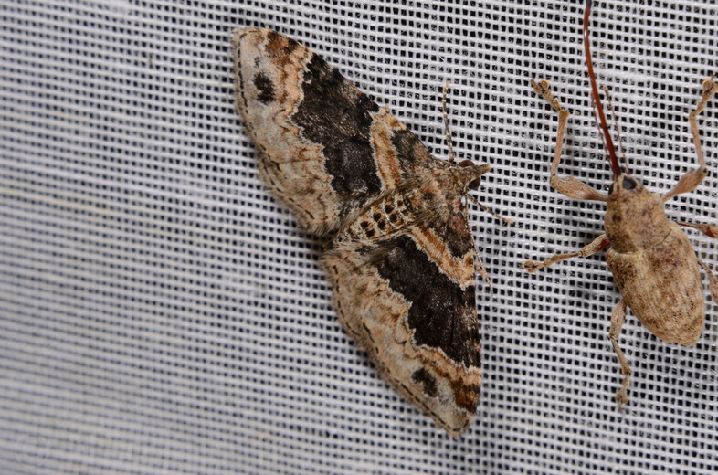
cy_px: 238
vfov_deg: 10.6
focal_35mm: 129
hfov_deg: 16.0
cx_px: 361
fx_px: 2557
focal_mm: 85
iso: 100
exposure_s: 1/60
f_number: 25
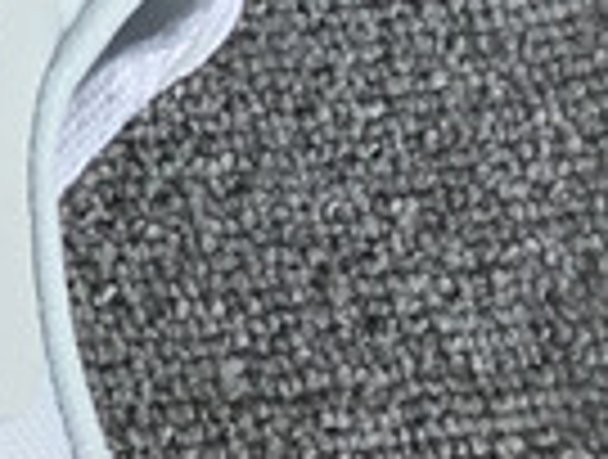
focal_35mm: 206
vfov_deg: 7.1
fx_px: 3628
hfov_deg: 8.2
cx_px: -1166
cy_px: -236
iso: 25
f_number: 2.4
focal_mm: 3.3
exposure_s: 1/543
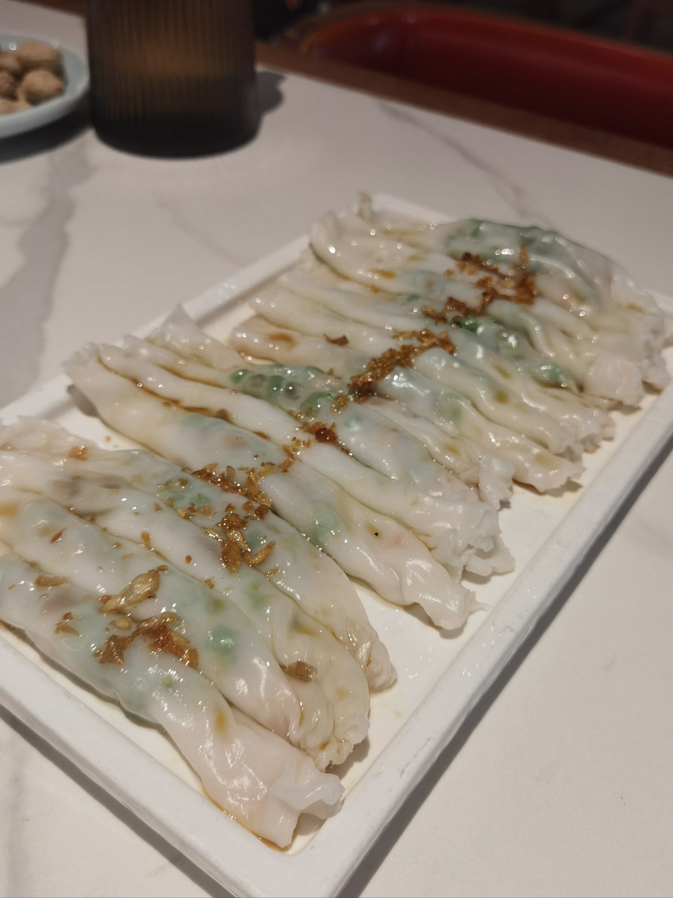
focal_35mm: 33
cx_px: 336
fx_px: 856
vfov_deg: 55.4
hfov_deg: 42.9
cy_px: 449
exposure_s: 1/100
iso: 100
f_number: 1.9
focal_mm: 6.71
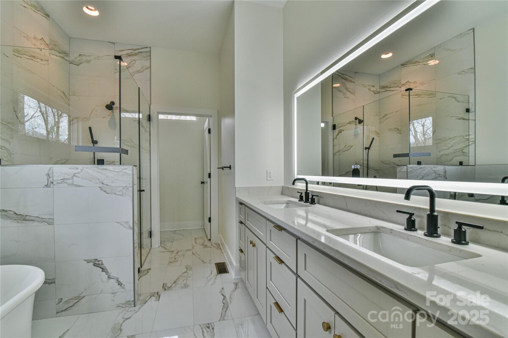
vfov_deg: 73.7
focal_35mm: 16
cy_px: 169
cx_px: 254
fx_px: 226
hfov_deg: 96.7
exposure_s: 1/250
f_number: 8
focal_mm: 16
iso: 1600
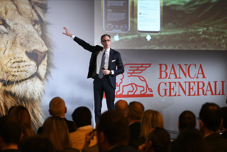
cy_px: 76
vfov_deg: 13.0
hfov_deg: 19.5
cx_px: 114
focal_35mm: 105
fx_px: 662
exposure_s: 1/200
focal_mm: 70
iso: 1600
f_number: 2.8
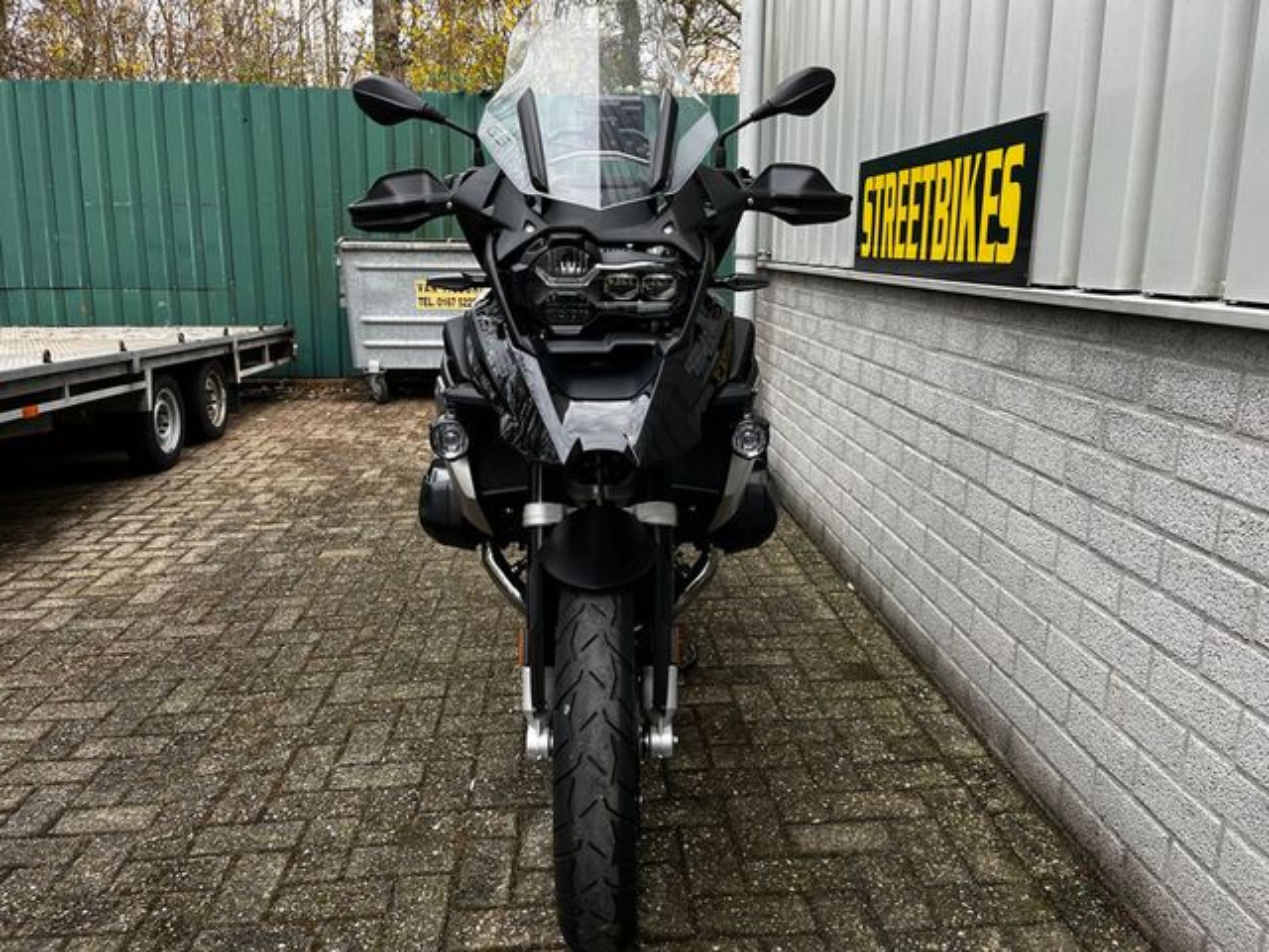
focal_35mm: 26
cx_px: 634
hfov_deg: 67.3
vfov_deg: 53.1
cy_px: 476
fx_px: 953
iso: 50
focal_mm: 5.1
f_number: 1.6
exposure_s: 1/122
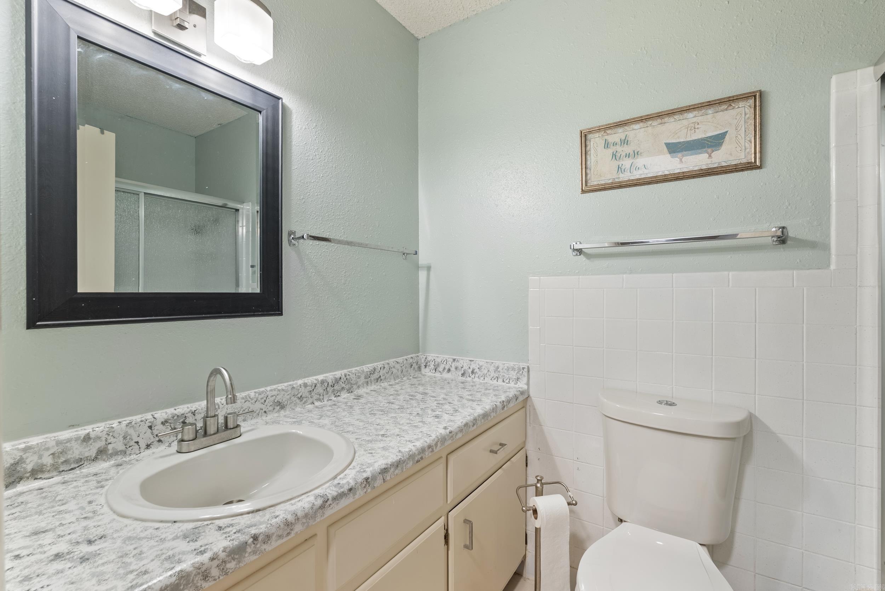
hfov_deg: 96.7
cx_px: 442
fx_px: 394
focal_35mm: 16
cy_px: 296
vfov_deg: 73.8
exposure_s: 1/1.25
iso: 250
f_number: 9
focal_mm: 16
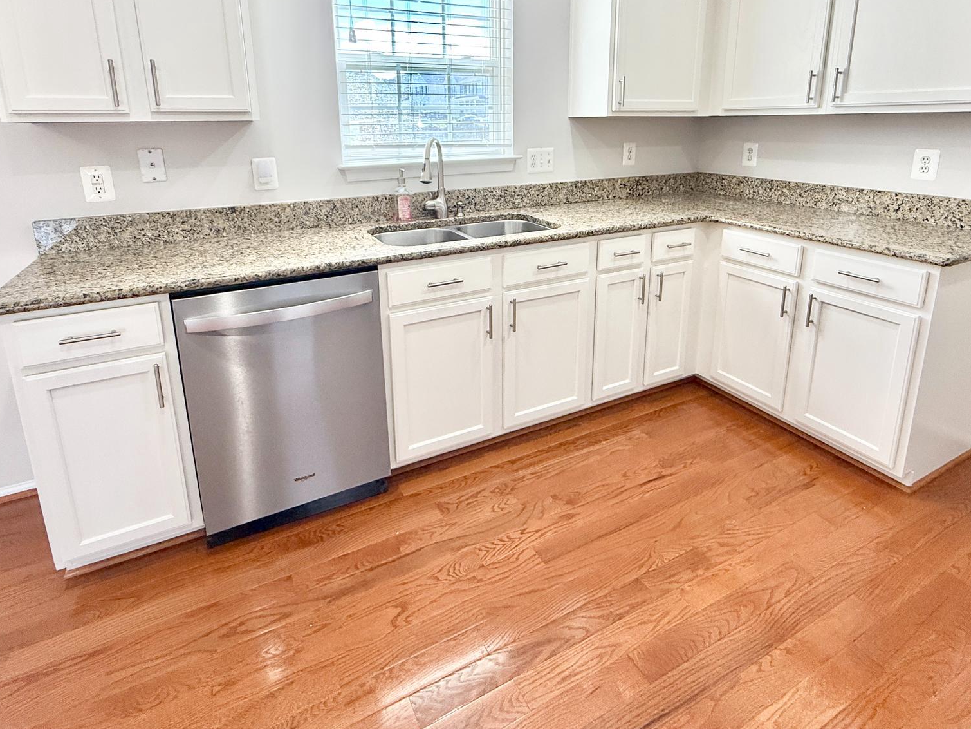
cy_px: 239
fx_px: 533
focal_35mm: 19
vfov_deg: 66.7
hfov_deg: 84.7
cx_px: 485
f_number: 2.2
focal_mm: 2.22
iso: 125
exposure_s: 1/120
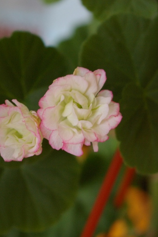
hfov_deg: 11.0
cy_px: 119
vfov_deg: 16.4
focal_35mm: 125
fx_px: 821
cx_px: 68
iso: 800
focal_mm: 55
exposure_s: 1/8
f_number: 8
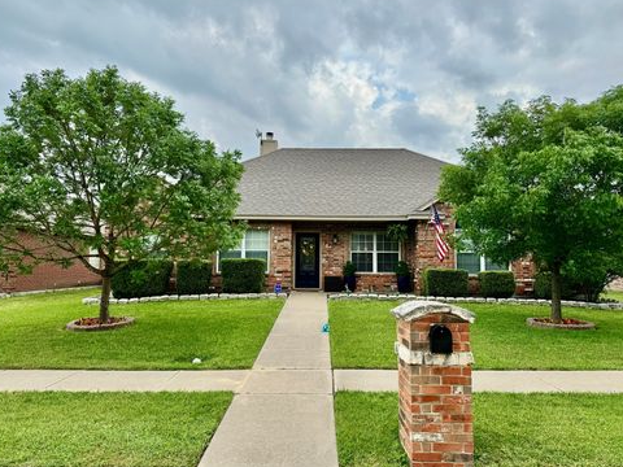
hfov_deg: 69.4
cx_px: 308
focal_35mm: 25
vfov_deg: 54.9
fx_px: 450
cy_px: 229
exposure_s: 1/1637
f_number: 1.78
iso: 80
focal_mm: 6.76
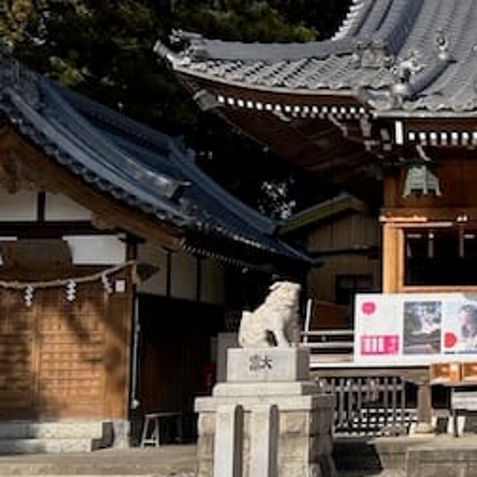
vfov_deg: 23.7
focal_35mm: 73
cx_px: 651
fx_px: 1138
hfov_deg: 21.1
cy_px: 248
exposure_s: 1/5587
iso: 50
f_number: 1.5
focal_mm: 5.7
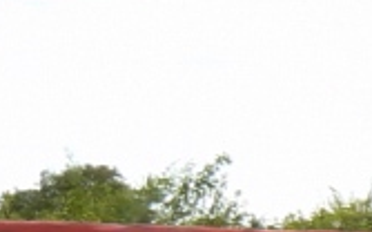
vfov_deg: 5.6
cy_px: 297
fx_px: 2370
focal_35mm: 234
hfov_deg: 7.8
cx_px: 1109
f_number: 5.6
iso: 80
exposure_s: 1/125
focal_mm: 6
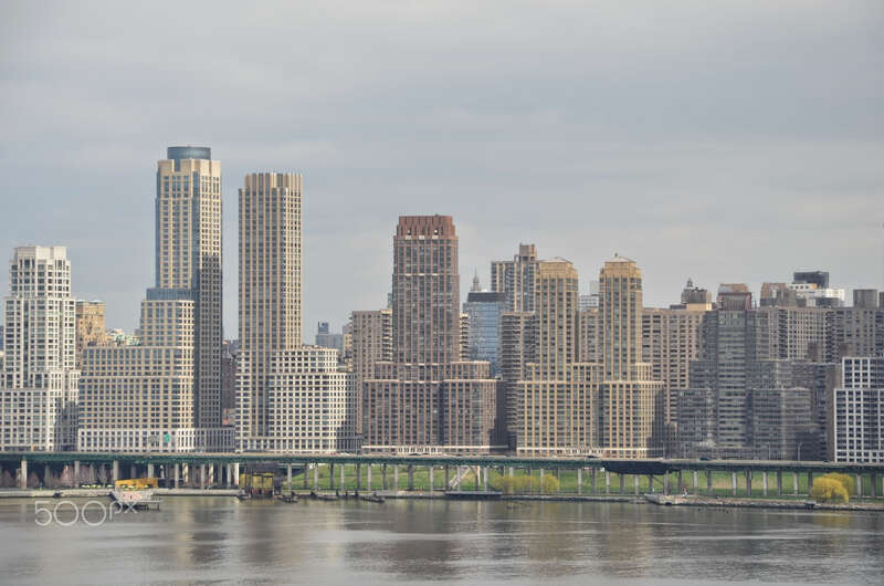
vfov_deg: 8.7
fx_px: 3860
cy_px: 293
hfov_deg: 13.1
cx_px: 442
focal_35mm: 158
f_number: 8
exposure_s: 1/250
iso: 110
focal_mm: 105
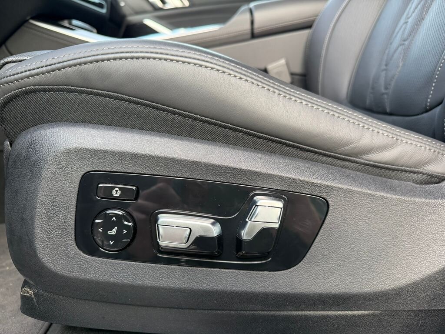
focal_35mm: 24
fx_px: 309
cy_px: 167
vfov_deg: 56.8
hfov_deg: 71.6
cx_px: 222
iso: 250
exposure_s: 1/243
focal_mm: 6.76
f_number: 1.78
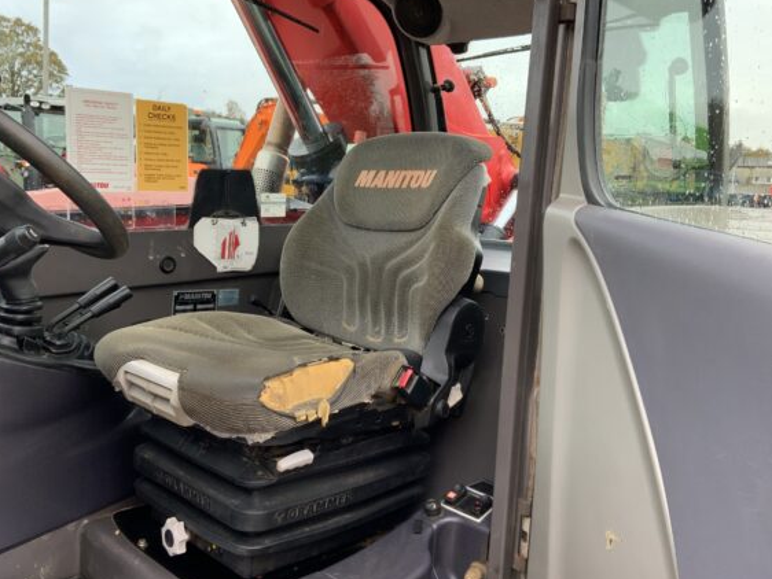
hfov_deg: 55.3
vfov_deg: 43.0
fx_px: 736
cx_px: 364
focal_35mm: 33
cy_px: 290
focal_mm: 3
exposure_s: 1/72
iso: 64
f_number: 1.8
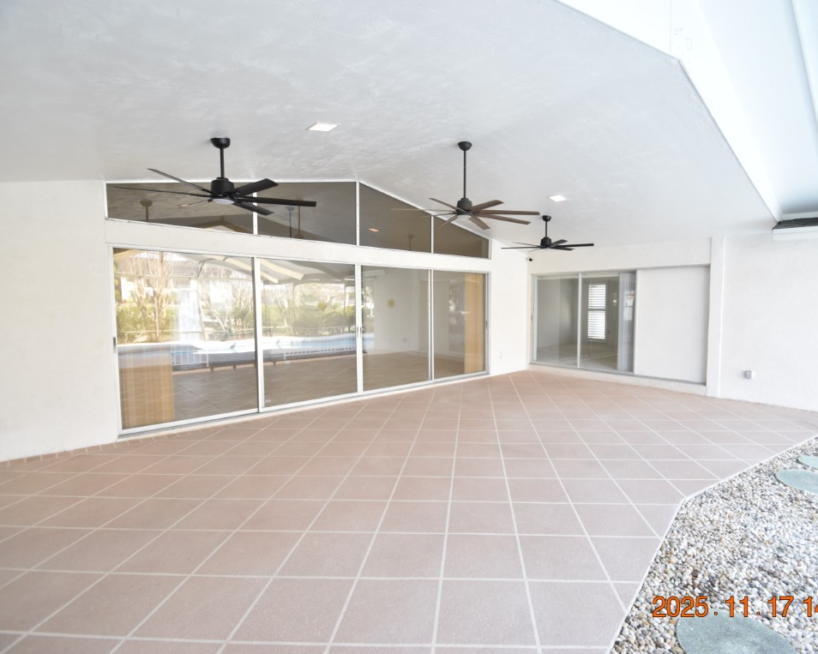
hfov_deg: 89.0
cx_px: 471
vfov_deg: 77.0
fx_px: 412
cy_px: 327
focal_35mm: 17
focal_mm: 10
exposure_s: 1/125
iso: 800
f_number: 3.5
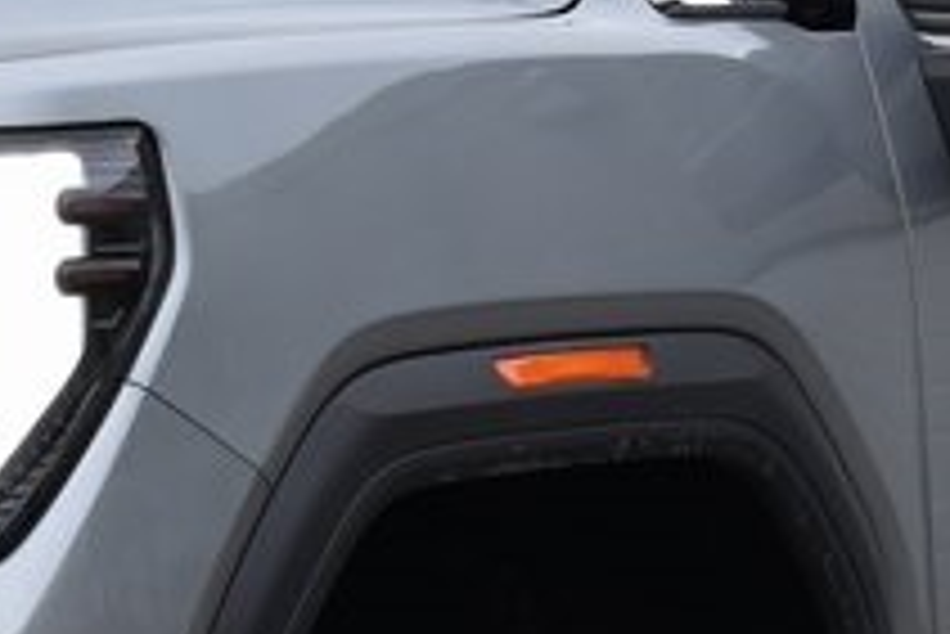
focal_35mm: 306
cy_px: 542
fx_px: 8080
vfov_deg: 4.5
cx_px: 392
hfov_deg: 6.7
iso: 400
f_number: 9
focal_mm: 42
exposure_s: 1/160
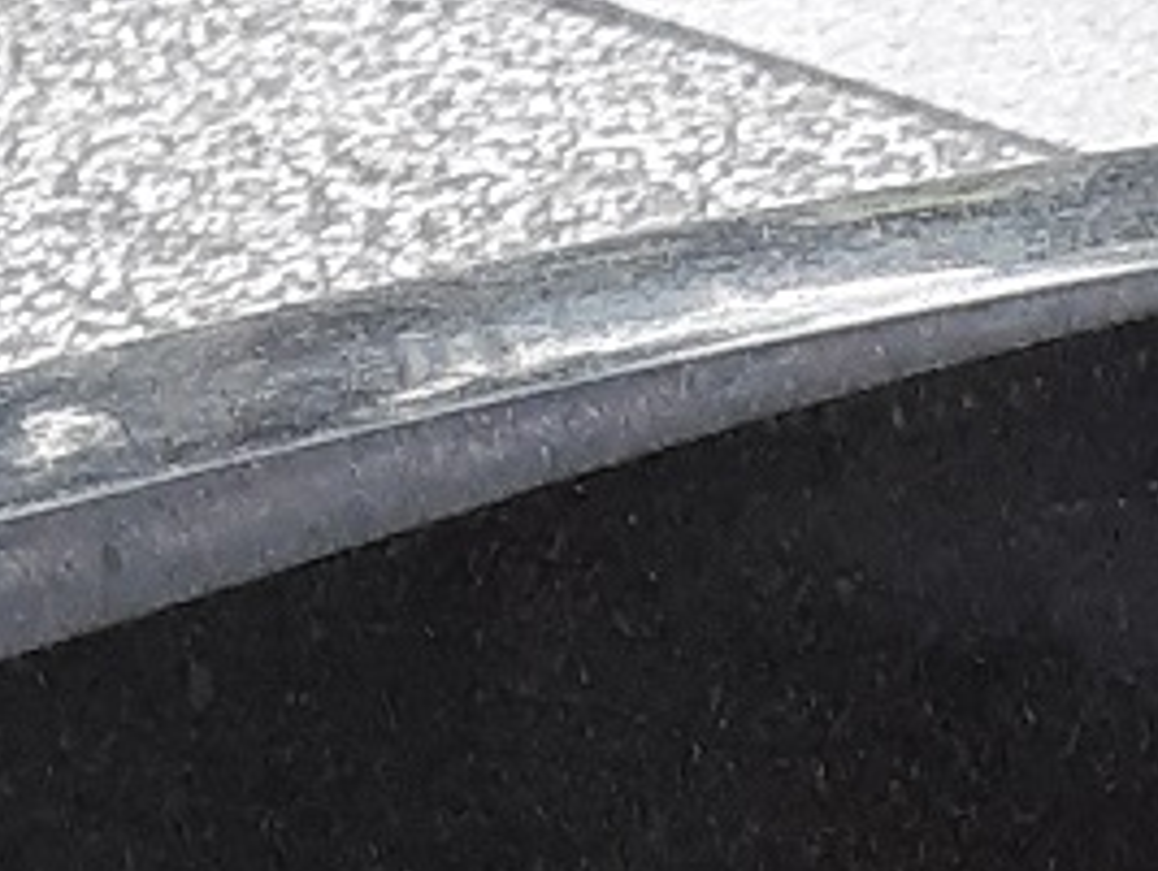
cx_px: 1509
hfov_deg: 8.7
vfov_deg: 5.8
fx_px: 7504
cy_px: 3393
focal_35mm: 224
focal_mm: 3.92
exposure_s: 1/248
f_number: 1.7
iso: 40
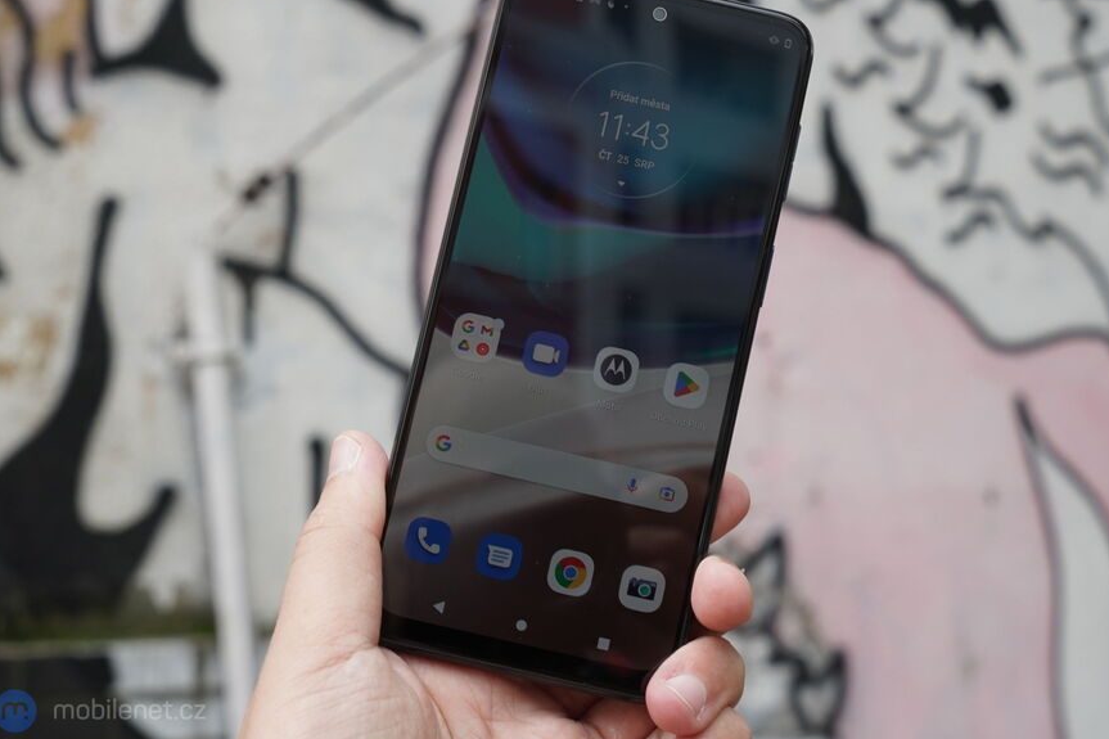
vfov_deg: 27.5
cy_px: 338
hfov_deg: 40.3
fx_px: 1509
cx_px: 594
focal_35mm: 49
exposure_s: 1/125
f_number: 8
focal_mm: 44
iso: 250
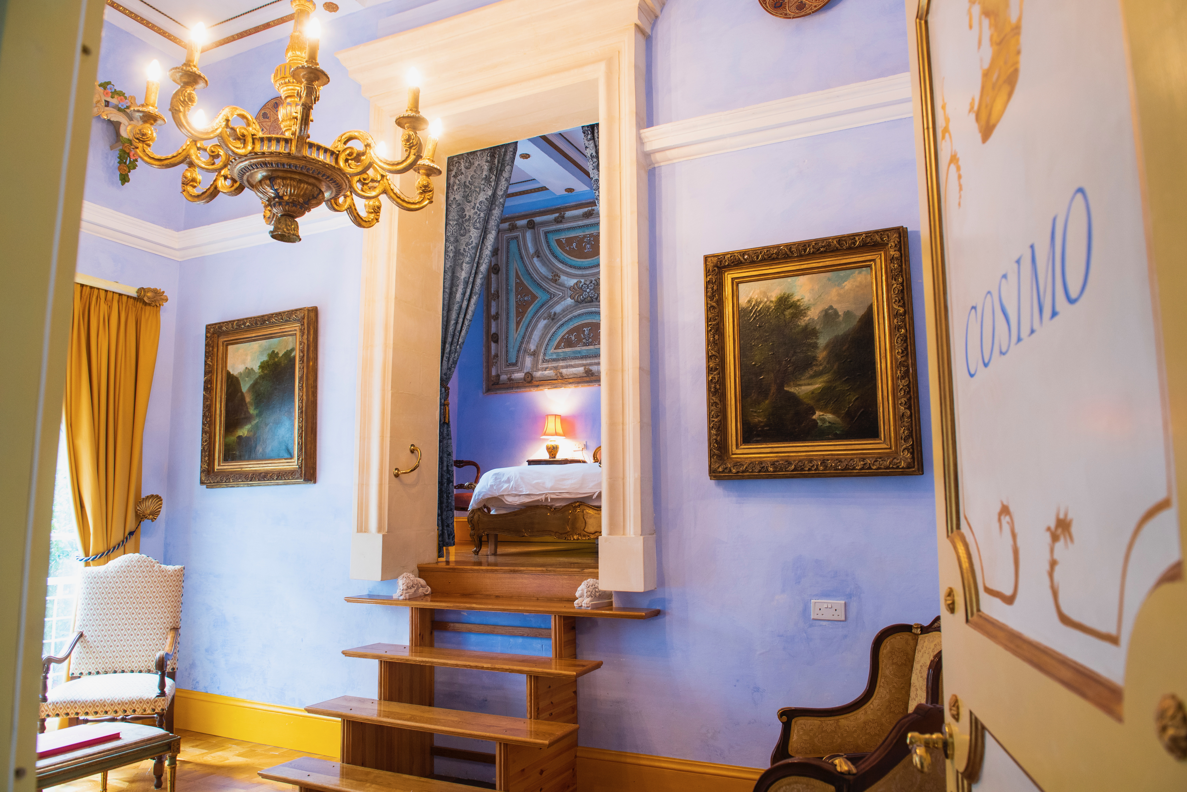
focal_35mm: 24
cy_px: 396
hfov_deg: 73.7
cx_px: 594
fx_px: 792
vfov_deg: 53.2
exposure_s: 1/4
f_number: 8
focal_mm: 24
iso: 800
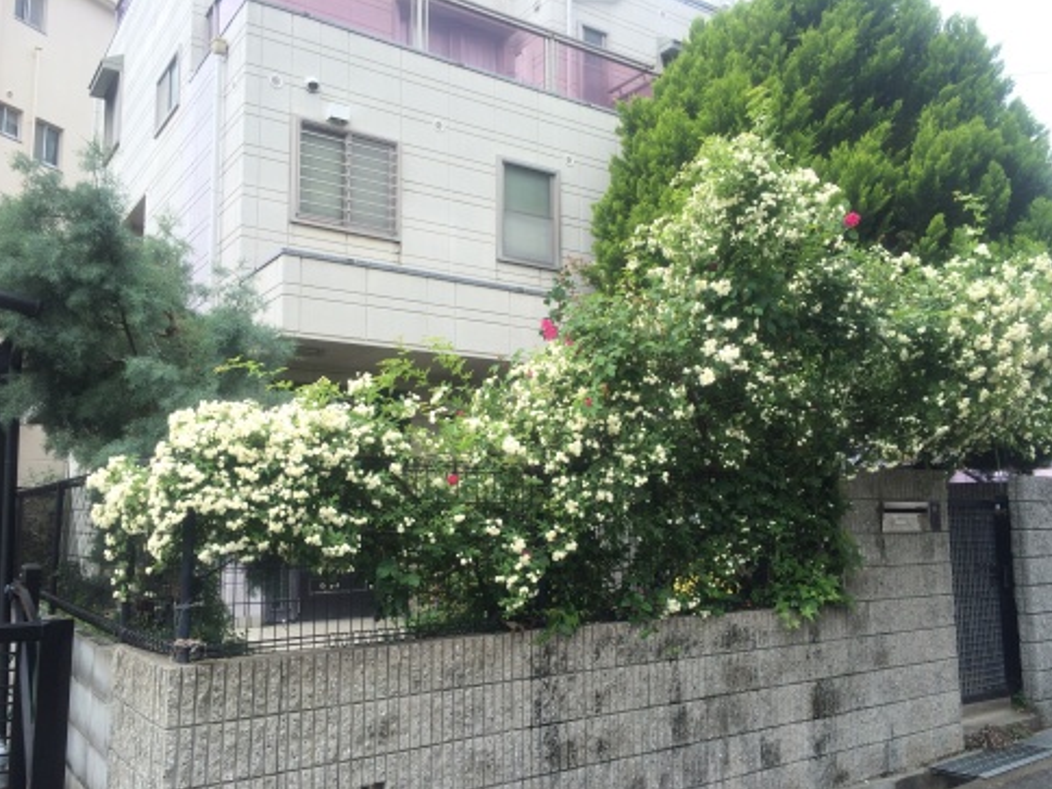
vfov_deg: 45.4
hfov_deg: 58.4
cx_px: 530
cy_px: 401
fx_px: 942
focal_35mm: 31
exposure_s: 1/547
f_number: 2.2
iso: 32
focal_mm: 4.12
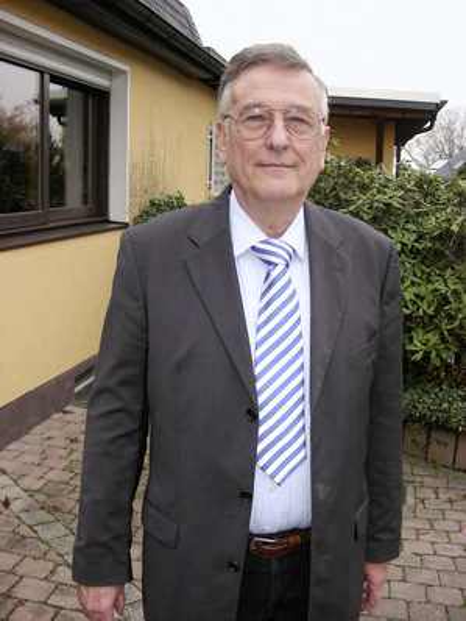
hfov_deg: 37.8
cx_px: 233
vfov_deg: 48.9
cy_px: 310
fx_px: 681
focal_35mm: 38
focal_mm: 6.3
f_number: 3.5
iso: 50
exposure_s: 1/30
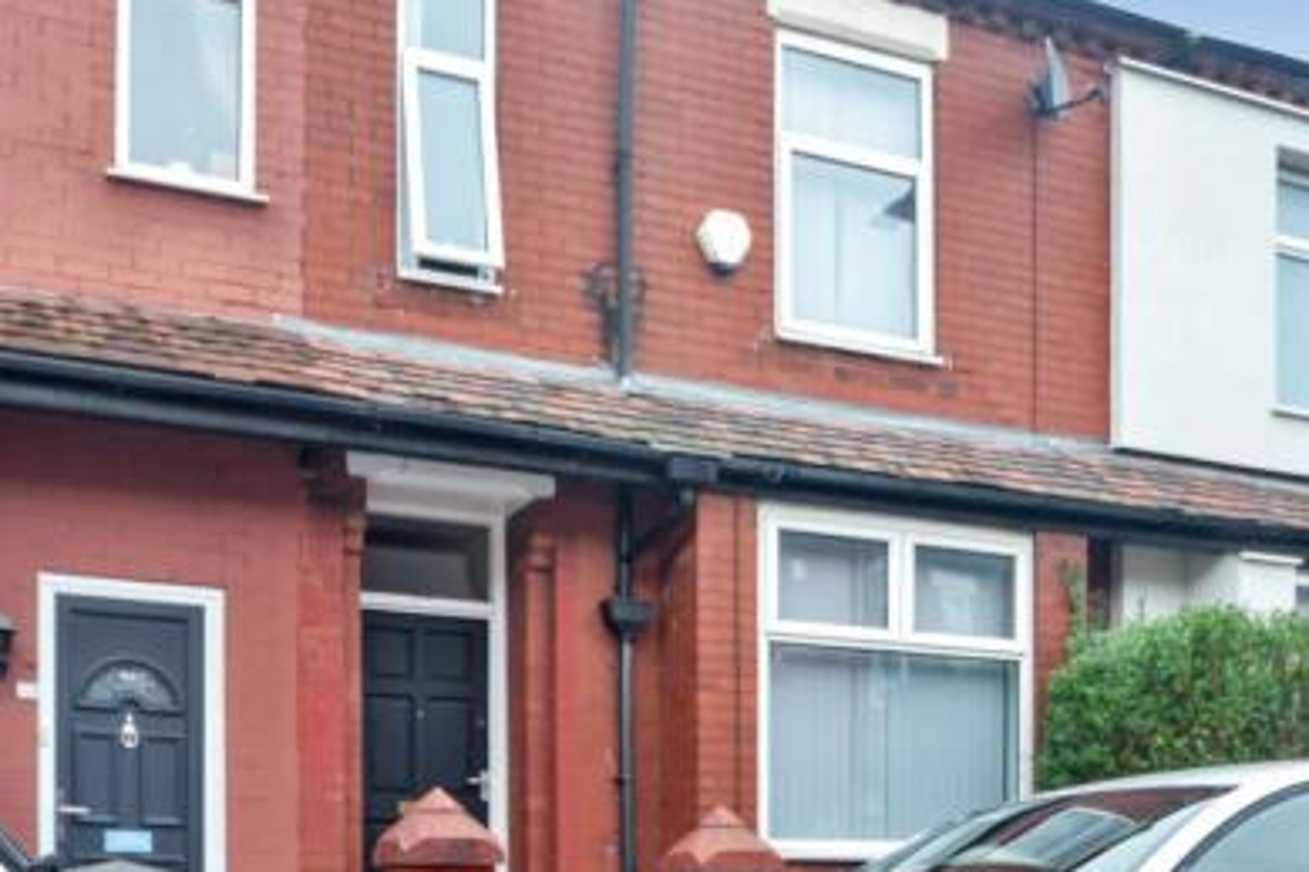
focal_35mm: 44
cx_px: 666
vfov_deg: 30.4
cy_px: 365
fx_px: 1599
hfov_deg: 44.5
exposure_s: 1/125
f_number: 4.5
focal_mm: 24
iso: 400
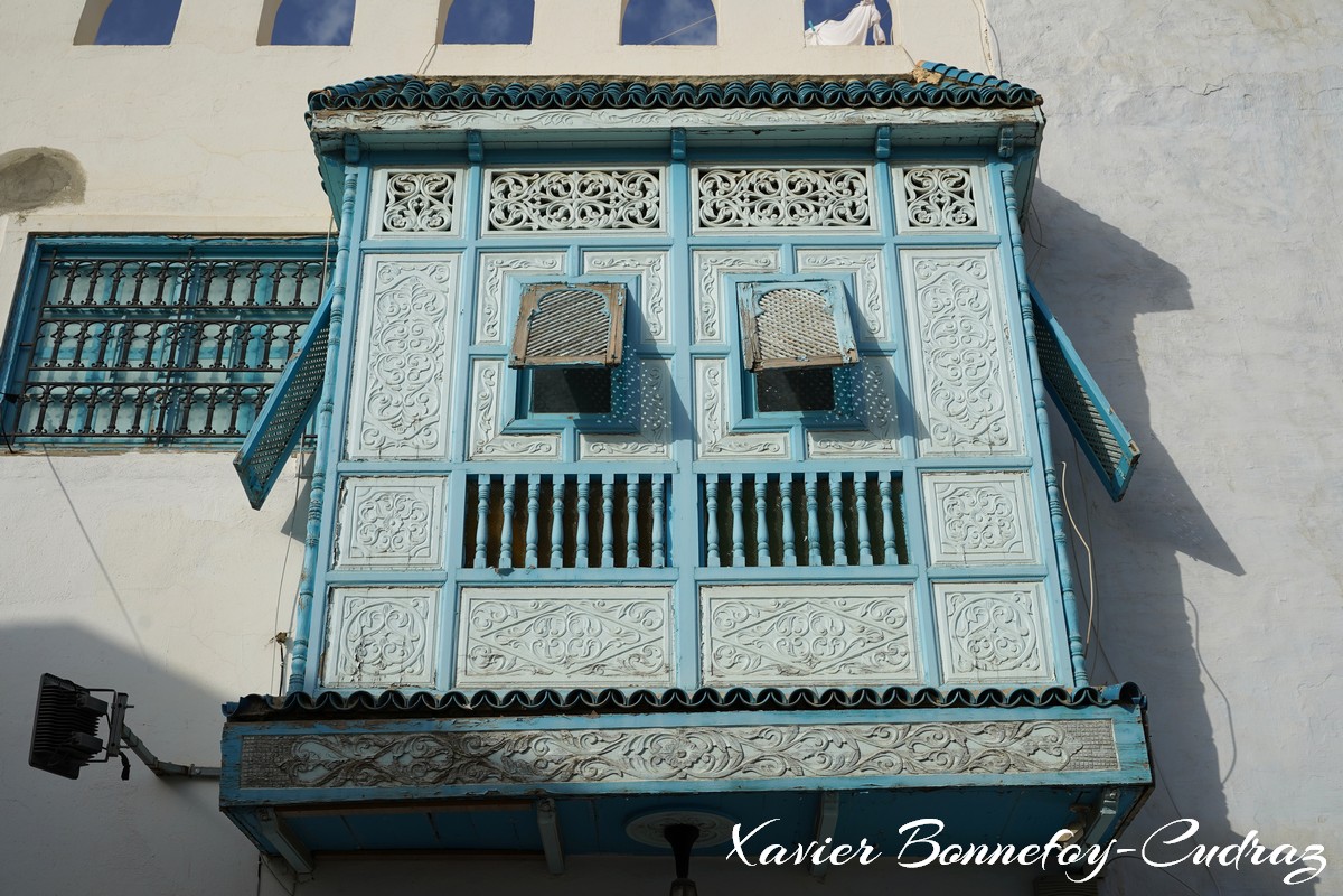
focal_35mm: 45
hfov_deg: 43.6
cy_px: 448
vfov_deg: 29.9
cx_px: 672
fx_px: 1679
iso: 100
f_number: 8
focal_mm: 45
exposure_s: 1/640
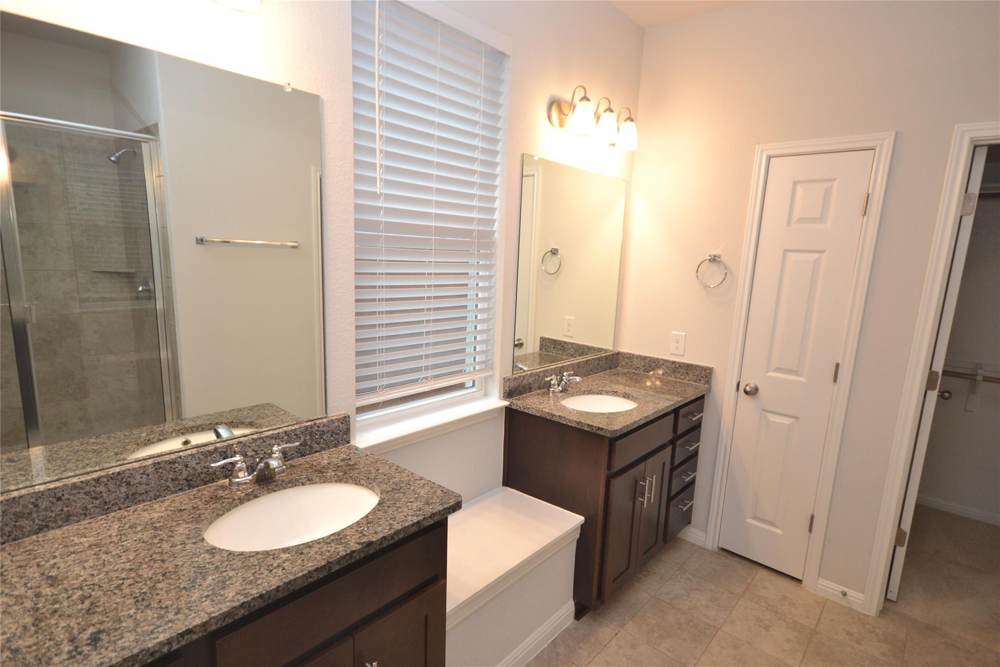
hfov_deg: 90.0
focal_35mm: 18
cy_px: 334
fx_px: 500
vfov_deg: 67.4
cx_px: 500
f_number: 4.5
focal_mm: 12
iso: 560
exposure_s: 1/60
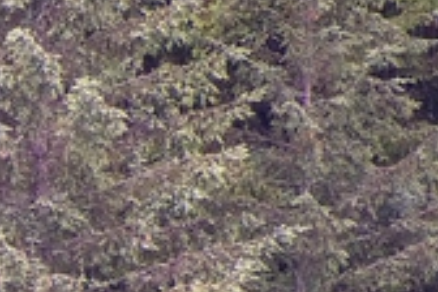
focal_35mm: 2286
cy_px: 451
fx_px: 27811
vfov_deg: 0.6
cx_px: -928
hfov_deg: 0.9
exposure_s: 1/640
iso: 1800
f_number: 5.6
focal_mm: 300
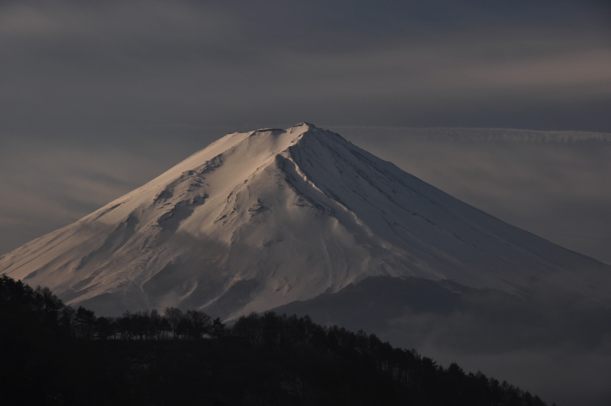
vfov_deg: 9.6
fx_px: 2415
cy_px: 203
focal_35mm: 142
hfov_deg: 14.4
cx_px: 306
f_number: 11
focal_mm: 95
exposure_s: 1/160
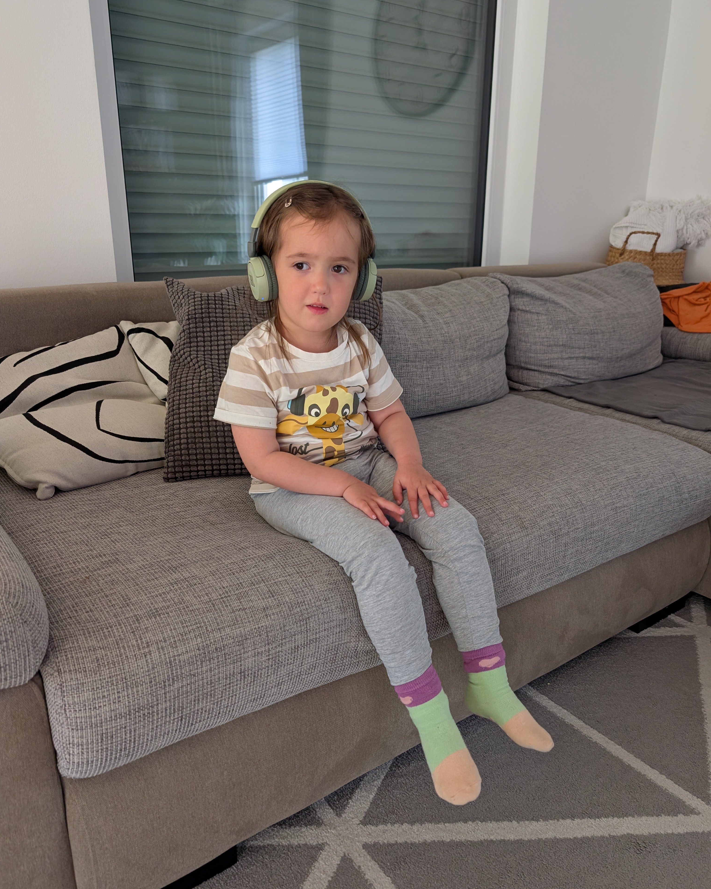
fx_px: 658
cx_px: 355
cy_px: 443
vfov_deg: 68.1
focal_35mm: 25
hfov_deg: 56.8
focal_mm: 6.9
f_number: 1.68
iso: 496
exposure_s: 1/247
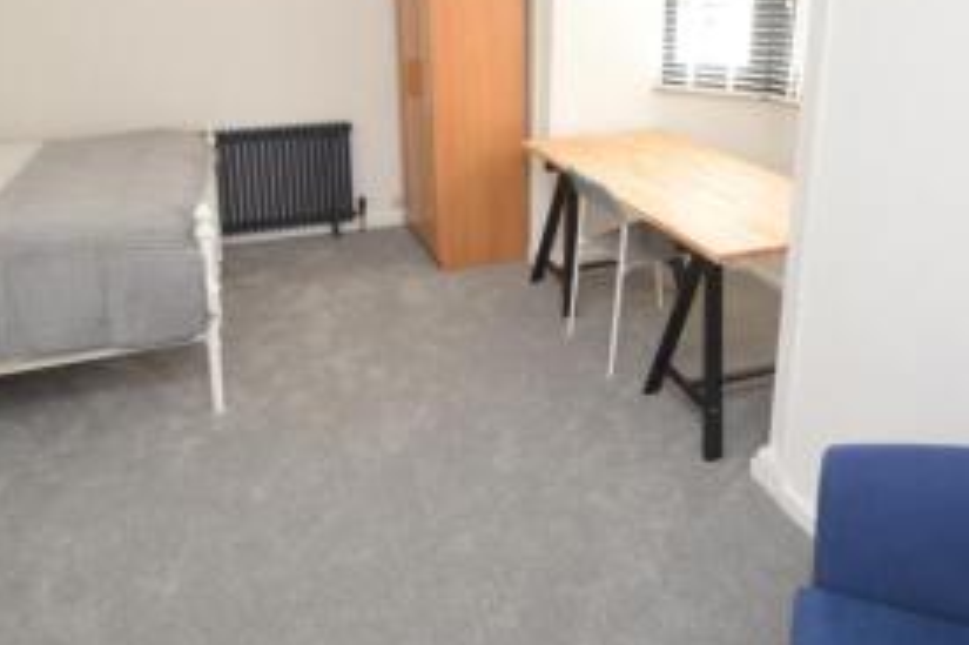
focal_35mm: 26
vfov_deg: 46.5
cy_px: 115
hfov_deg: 69.4
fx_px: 699
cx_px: 514
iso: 800
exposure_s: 1/100
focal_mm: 10
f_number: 5
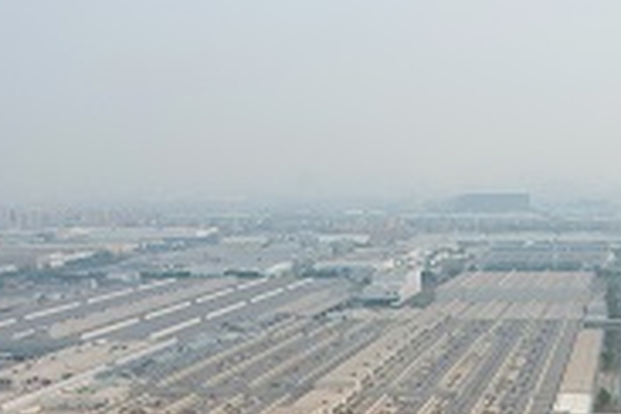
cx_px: 533
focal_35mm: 72
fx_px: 1242
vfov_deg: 17.6
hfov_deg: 27.3
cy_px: 557
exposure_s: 1/350
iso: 100
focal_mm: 8.38
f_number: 2.8
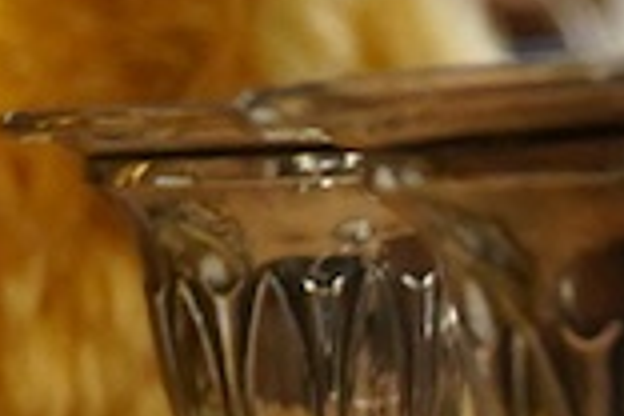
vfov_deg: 4.2
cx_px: 1914
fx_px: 5616
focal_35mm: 324
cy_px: 924
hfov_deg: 5.9
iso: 3200
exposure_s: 1/320
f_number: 5.6
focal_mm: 30
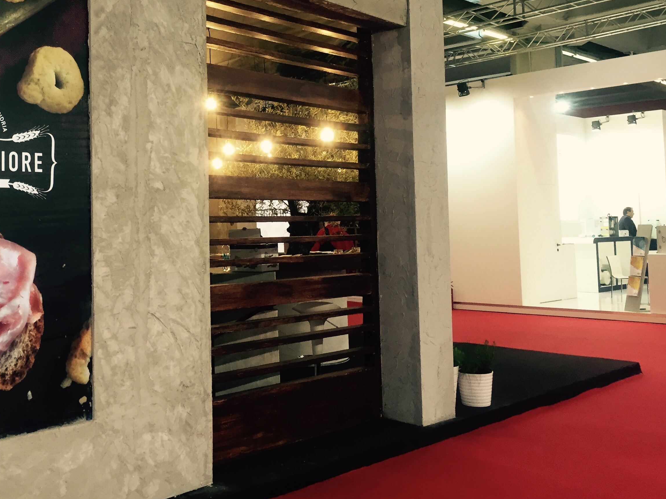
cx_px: 222
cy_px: 177
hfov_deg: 45.1
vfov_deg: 34.9
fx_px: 789
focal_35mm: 41
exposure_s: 1/33
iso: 50
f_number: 2.2
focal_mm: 4.15
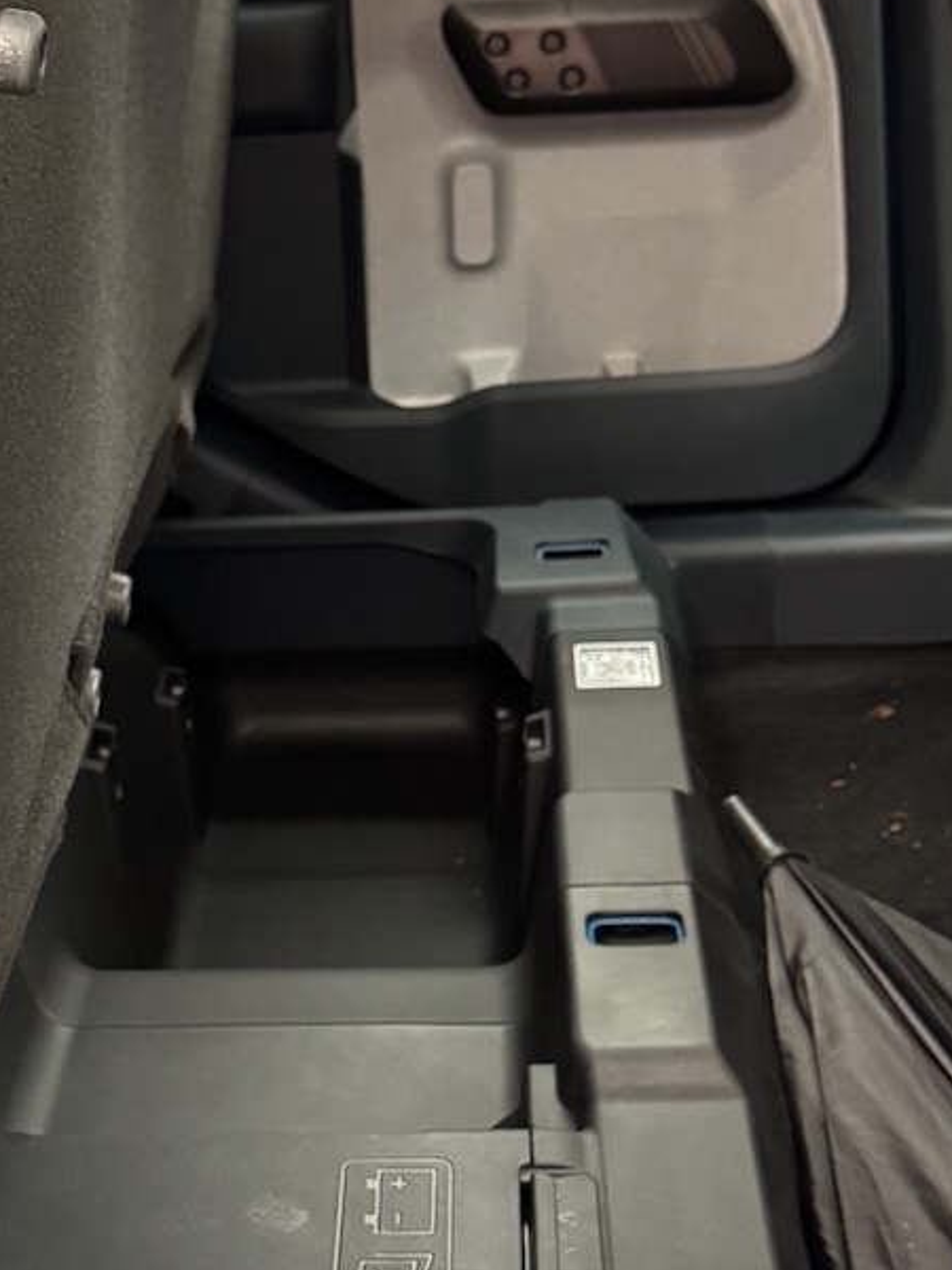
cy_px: 813
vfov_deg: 30.1
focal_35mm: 64
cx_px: 315
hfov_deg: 22.8
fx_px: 2347
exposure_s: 1/60
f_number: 1.78
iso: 800
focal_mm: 6.76
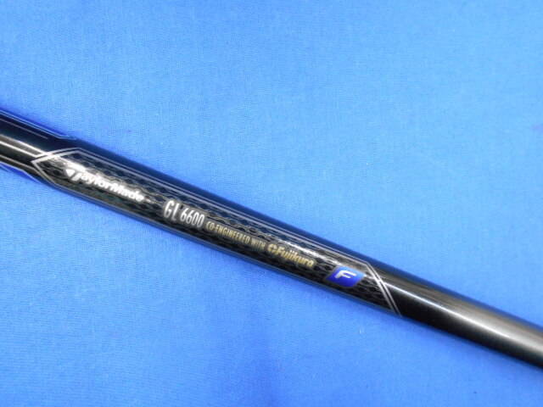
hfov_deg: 67.3
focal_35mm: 26
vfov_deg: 53.1
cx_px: 272
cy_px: 204
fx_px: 408
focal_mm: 4.6
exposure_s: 1/13
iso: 400
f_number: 3.2
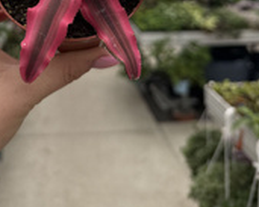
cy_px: -50
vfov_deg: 27.2
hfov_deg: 38.2
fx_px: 368
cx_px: 80
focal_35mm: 48
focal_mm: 6.76
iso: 80
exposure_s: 1/898
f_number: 1.78
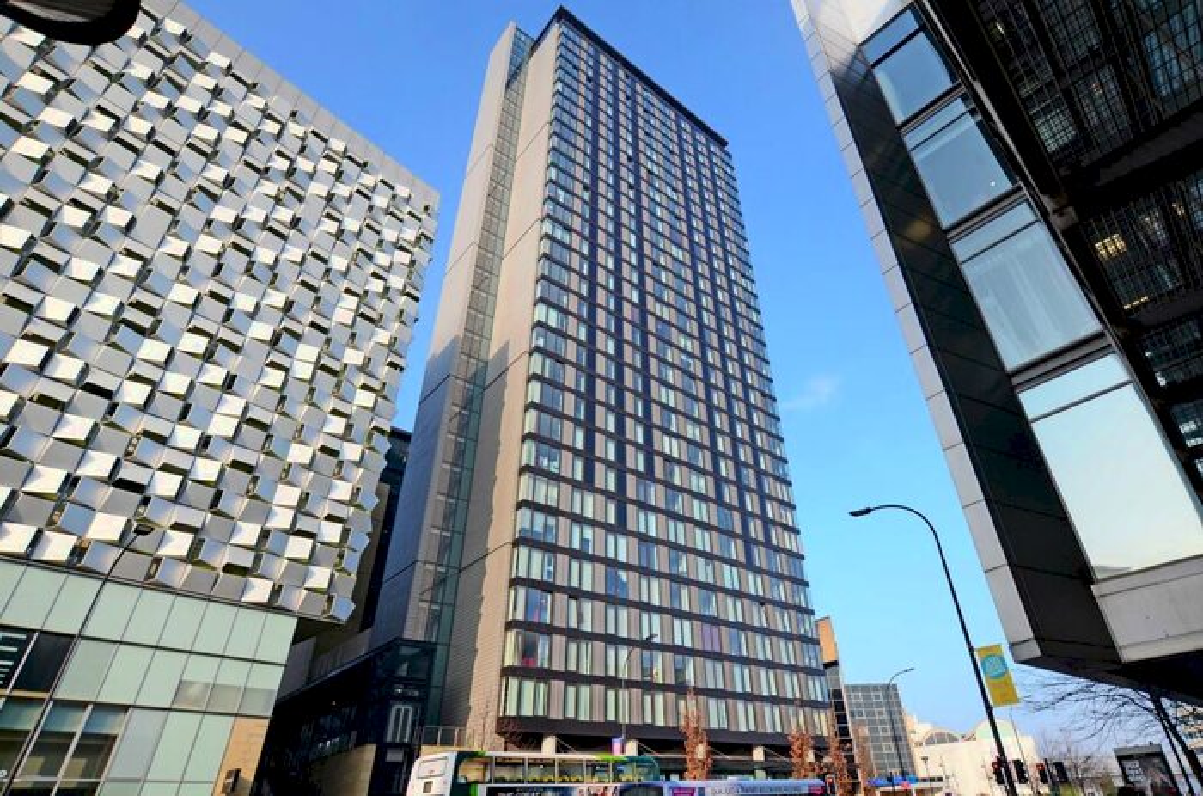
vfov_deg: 69.4
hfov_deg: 92.6
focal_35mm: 17
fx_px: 575
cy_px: 398
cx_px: 602
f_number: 8
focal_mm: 11.5
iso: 320
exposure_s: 1/400
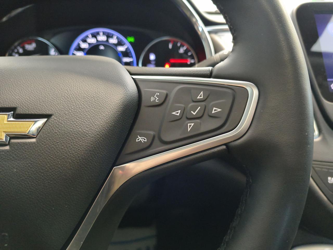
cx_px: 166
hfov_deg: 71.6
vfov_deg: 56.8
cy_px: 125
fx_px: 231
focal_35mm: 24
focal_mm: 5.56
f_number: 1.8
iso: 1238
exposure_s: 1/60
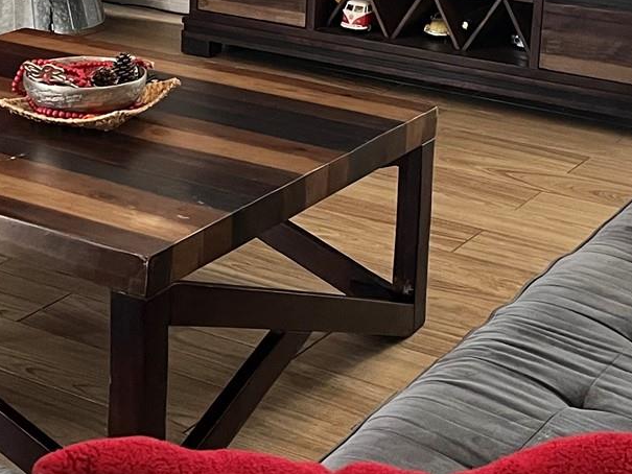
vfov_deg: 16.3
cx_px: 146
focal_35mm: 88
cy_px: -48
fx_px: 1607
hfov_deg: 22.0
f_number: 1.6
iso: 320
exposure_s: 1/60
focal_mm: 5.1
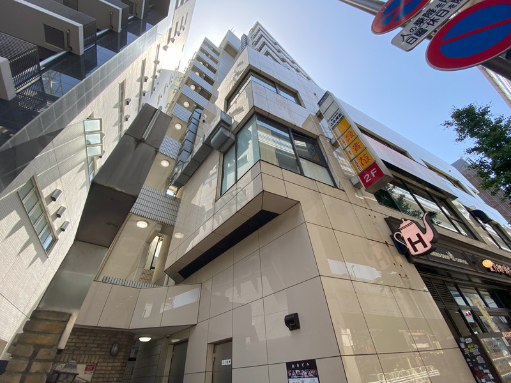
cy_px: 192
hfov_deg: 106.2
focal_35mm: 13
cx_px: 256
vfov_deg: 89.9
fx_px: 192
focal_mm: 1.54
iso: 20
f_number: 2.4
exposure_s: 1/340
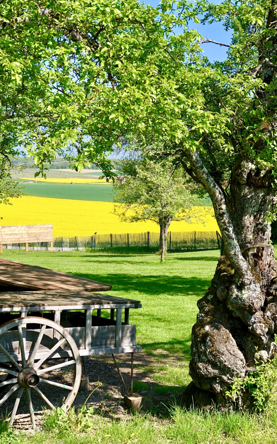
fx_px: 737
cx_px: 142
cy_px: 222
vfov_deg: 33.5
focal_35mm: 61
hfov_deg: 21.3
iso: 20
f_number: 2.8
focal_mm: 6.6
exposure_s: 1/358
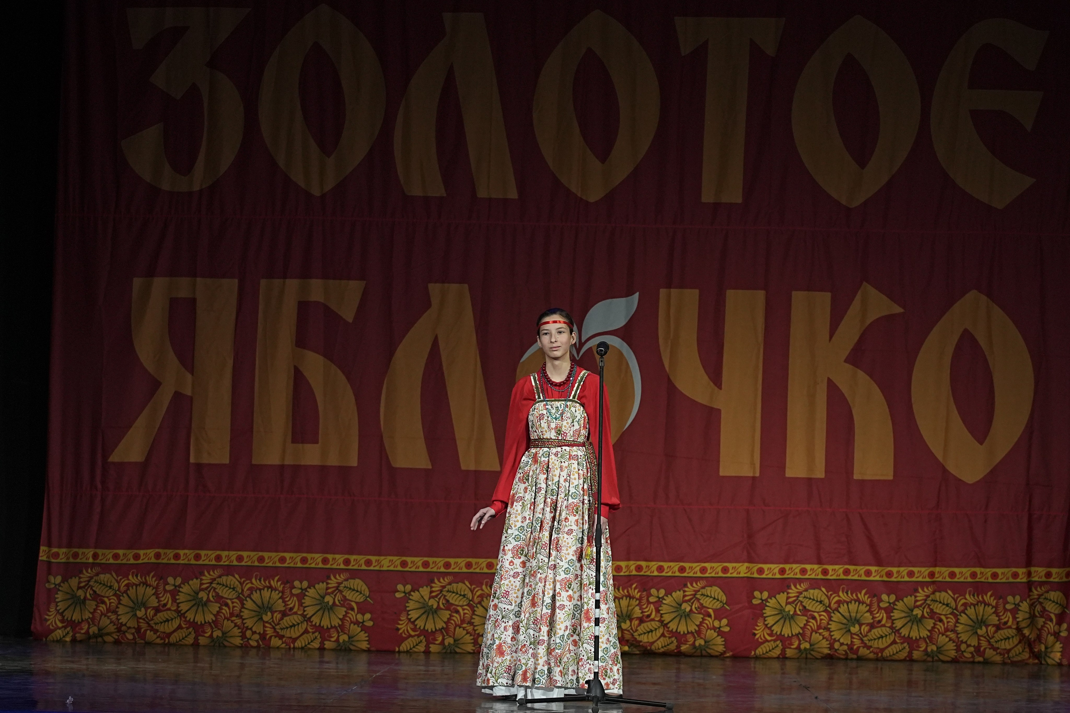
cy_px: 356
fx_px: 3864
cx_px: 535
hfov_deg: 15.8
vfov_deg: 10.6
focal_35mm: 130
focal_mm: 87
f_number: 4
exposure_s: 1/400
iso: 2000
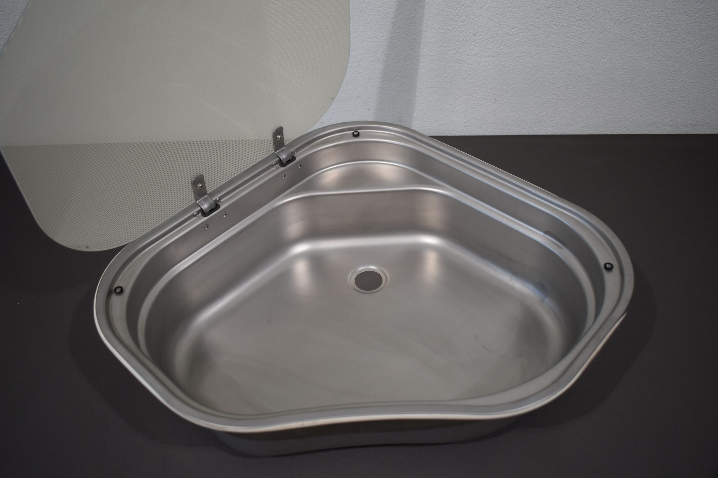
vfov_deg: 41.7
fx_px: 628
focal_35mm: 32
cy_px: 239
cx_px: 359
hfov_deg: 59.5
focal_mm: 21
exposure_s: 1/250
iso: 450
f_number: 3.8
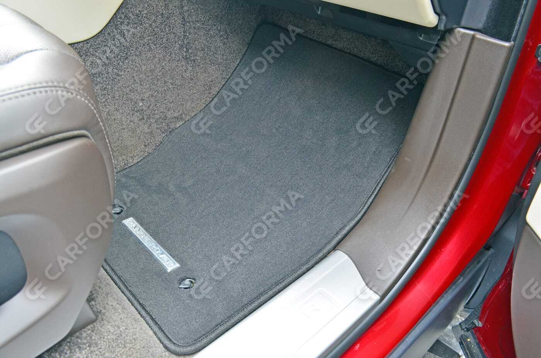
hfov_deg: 67.5
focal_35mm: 27
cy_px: 179
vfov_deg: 47.7
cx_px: 270
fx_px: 405
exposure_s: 1/15
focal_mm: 18
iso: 400
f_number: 8
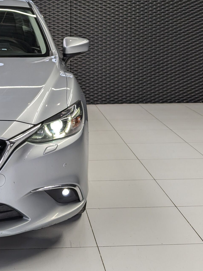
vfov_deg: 26.9
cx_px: 59
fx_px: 563
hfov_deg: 20.3
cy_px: 88
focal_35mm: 72
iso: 49
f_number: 1.85
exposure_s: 1/264
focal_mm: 6.81
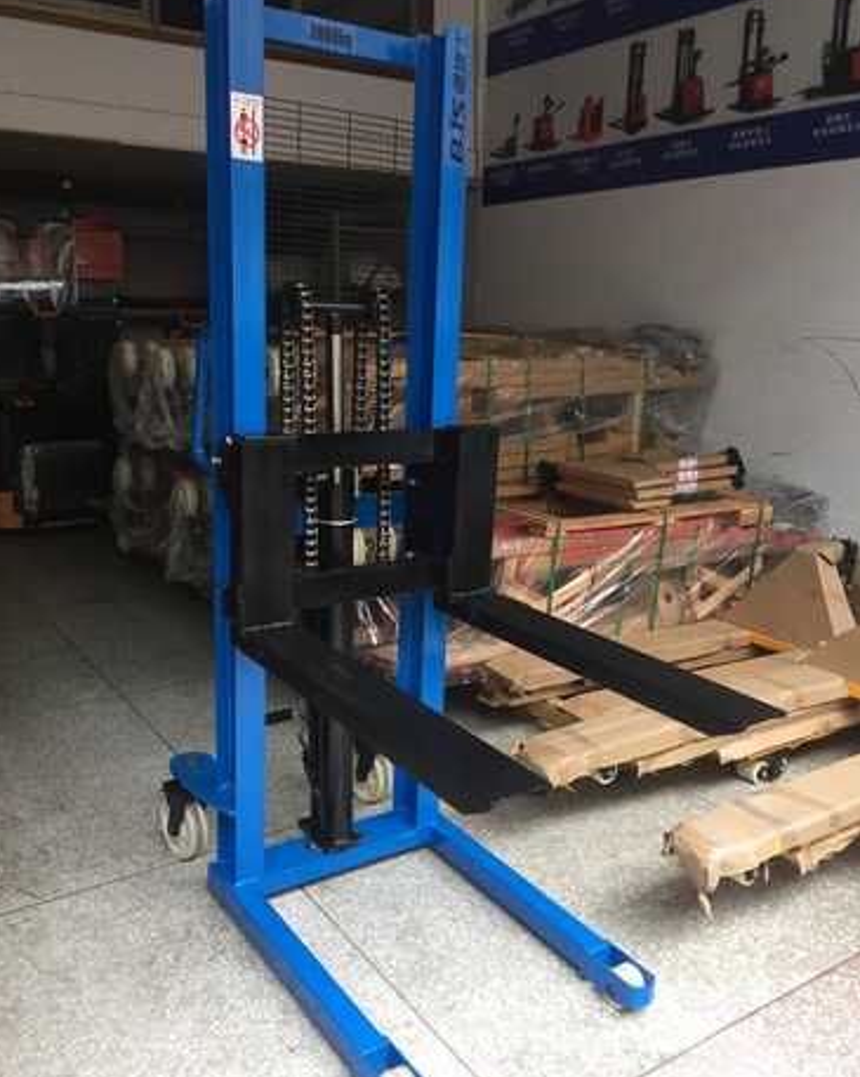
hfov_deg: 47.1
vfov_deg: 57.2
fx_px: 987
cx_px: 423
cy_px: 551
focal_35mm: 31
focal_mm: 4.15
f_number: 2.2
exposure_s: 1/33
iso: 64
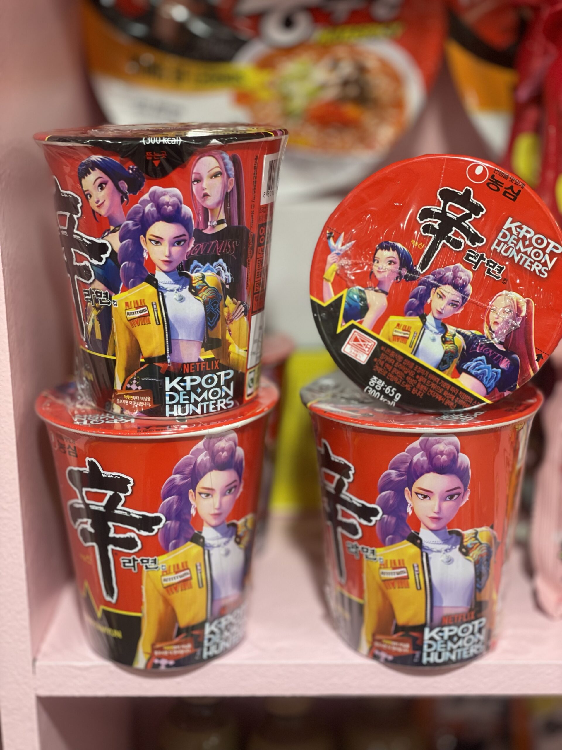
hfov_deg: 28.0
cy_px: 375
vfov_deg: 36.8
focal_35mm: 52
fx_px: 1126
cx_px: 281
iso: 80
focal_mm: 6
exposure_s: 1/100
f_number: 2
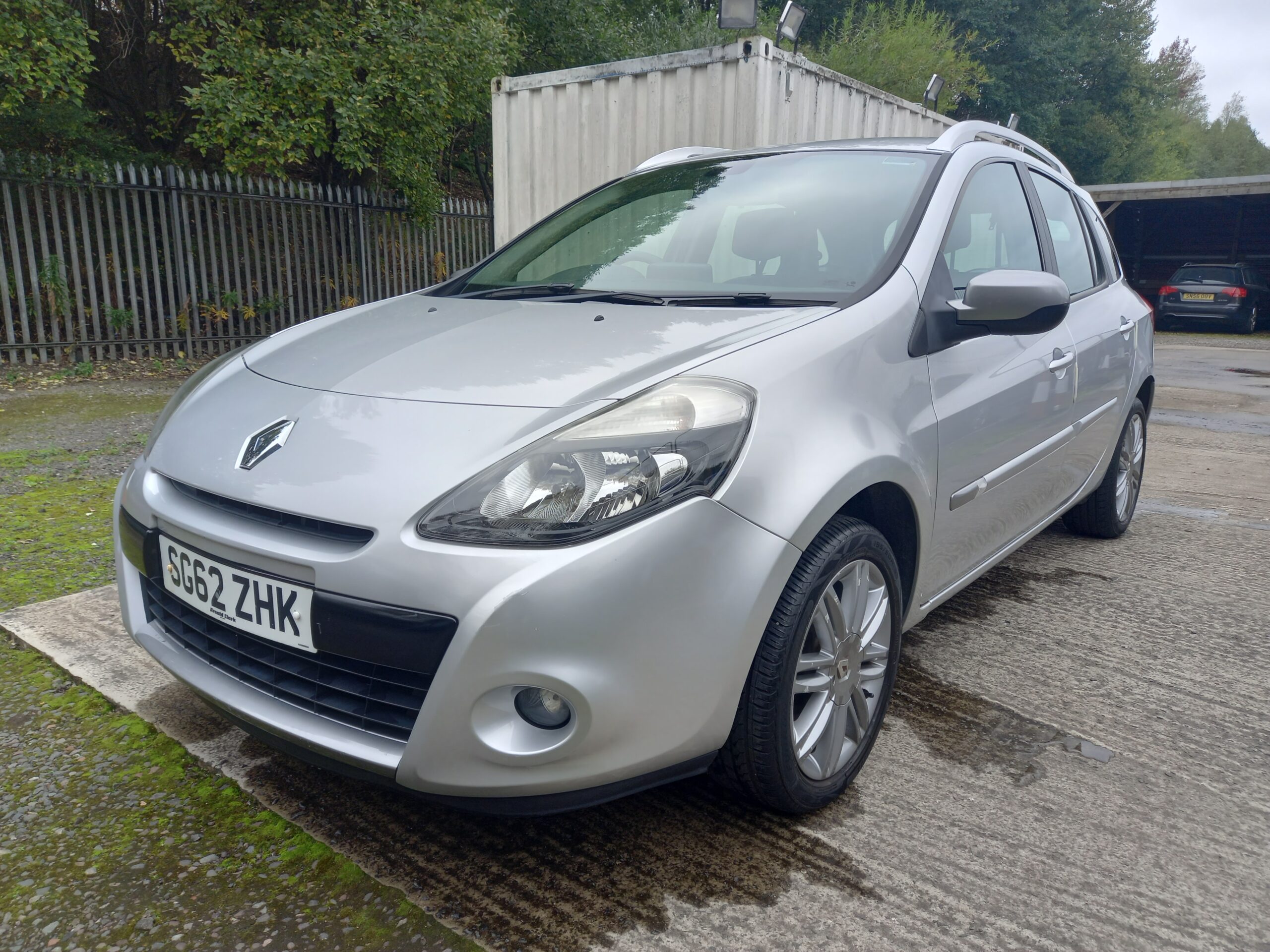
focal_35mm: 25
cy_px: 476
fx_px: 917
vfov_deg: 54.9
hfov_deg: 69.4
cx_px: 635
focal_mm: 4.6
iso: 25
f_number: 2
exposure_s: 1/149
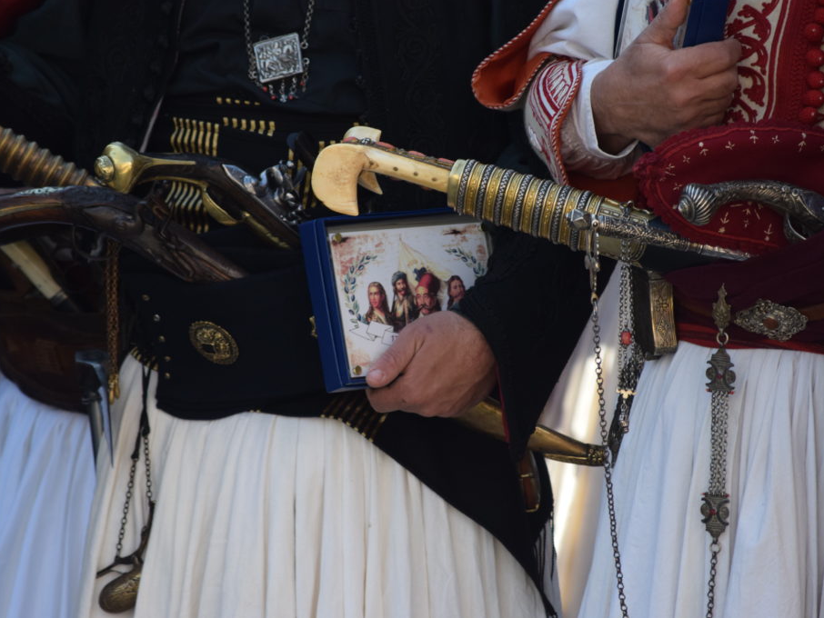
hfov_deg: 6.1
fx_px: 7762
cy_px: 309
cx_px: 399
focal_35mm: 326
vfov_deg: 4.6
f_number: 5.6
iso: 800
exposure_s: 1/1000
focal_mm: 200
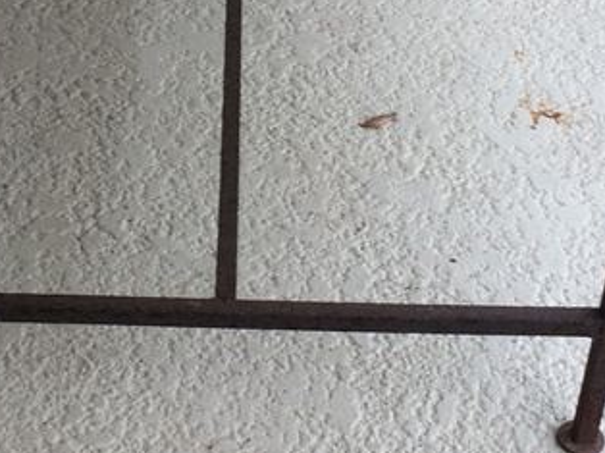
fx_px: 1502
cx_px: 225
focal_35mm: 86
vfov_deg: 17.1
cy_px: 146
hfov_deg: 22.7
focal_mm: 4.12
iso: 32
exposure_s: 1/131
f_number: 2.2
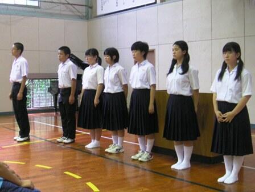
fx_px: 273
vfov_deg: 38.7
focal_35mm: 37
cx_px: 128
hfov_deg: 50.1
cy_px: 96
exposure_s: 1/6
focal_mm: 6.1
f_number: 2.8
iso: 100
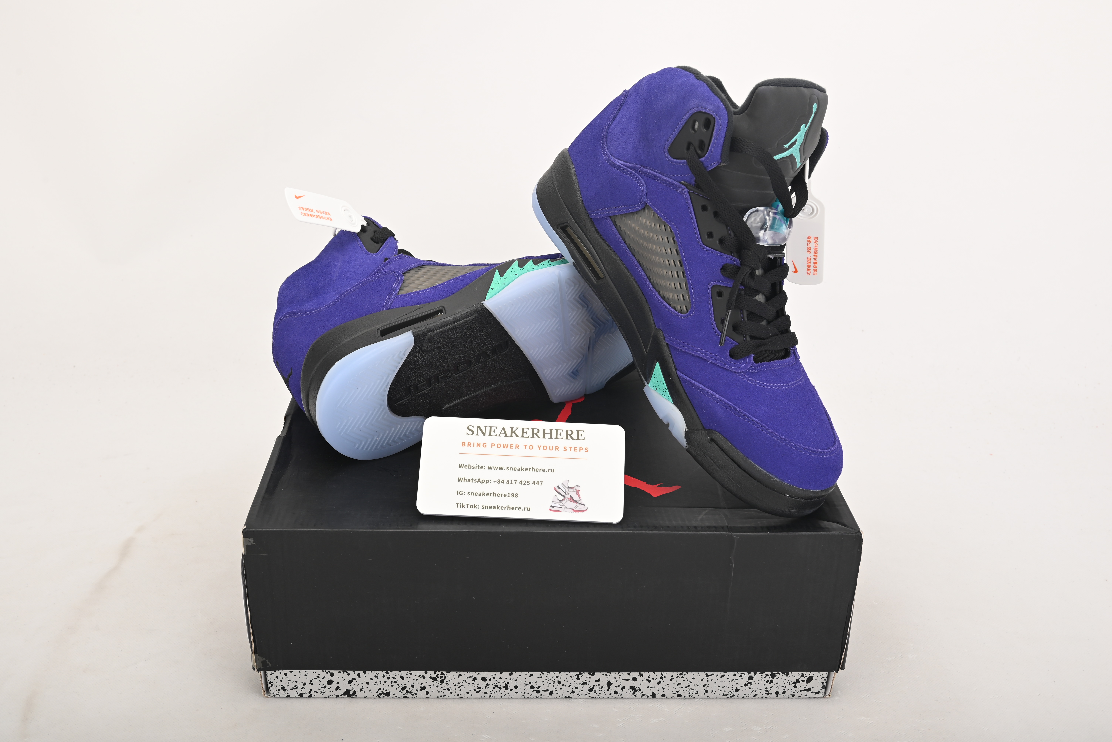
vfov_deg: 35.1
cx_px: 556
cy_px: 371
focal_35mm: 38
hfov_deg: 50.7
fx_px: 1174
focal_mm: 38
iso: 100
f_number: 11
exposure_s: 1/200
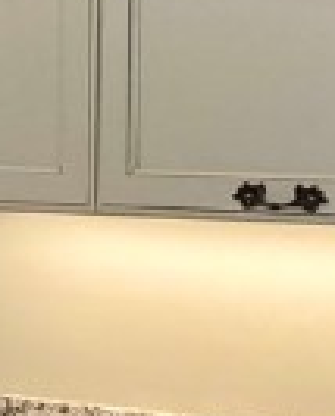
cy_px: 253
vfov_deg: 9.2
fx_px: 2594
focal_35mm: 210
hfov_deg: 6.7
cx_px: -676
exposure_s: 1/60
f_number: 1.8
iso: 64
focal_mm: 3.99
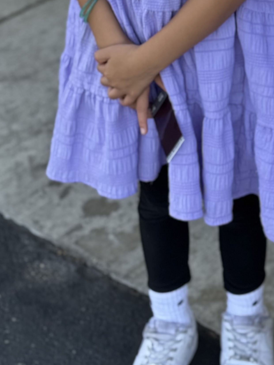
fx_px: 1234
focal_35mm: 117
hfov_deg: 12.4
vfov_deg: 16.5
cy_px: 8
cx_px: 316
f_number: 1.78
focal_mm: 6.76
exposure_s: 1/510
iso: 64
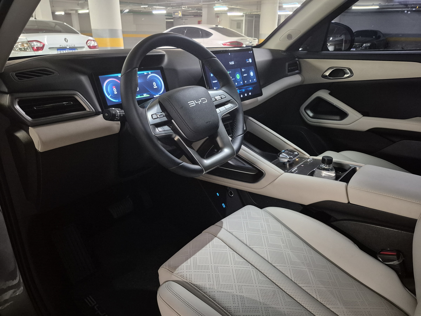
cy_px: 158
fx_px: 280
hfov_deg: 73.9
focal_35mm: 23
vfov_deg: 58.9
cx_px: 210
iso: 1600
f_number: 1.8
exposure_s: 1/30
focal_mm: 5.4
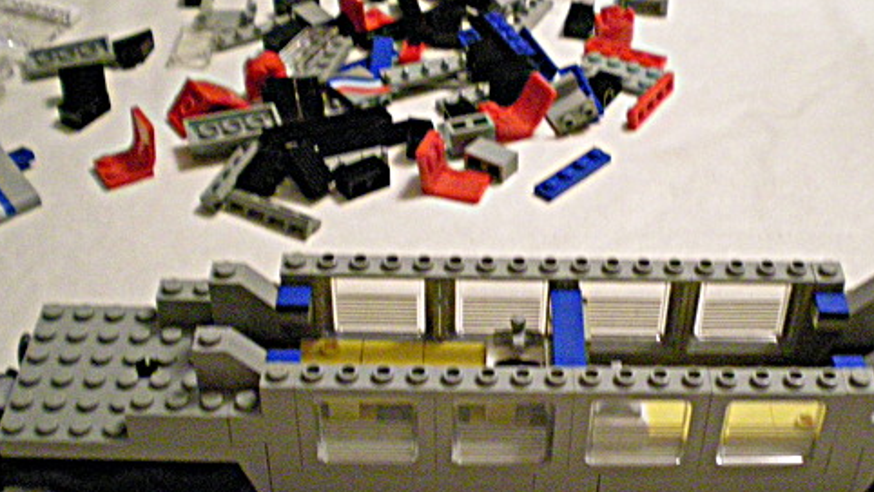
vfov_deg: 21.8
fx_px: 1274
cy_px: 316
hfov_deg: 37.6
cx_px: 540
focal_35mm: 55
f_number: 3.1
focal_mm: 6.3
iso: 800
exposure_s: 1/38.8
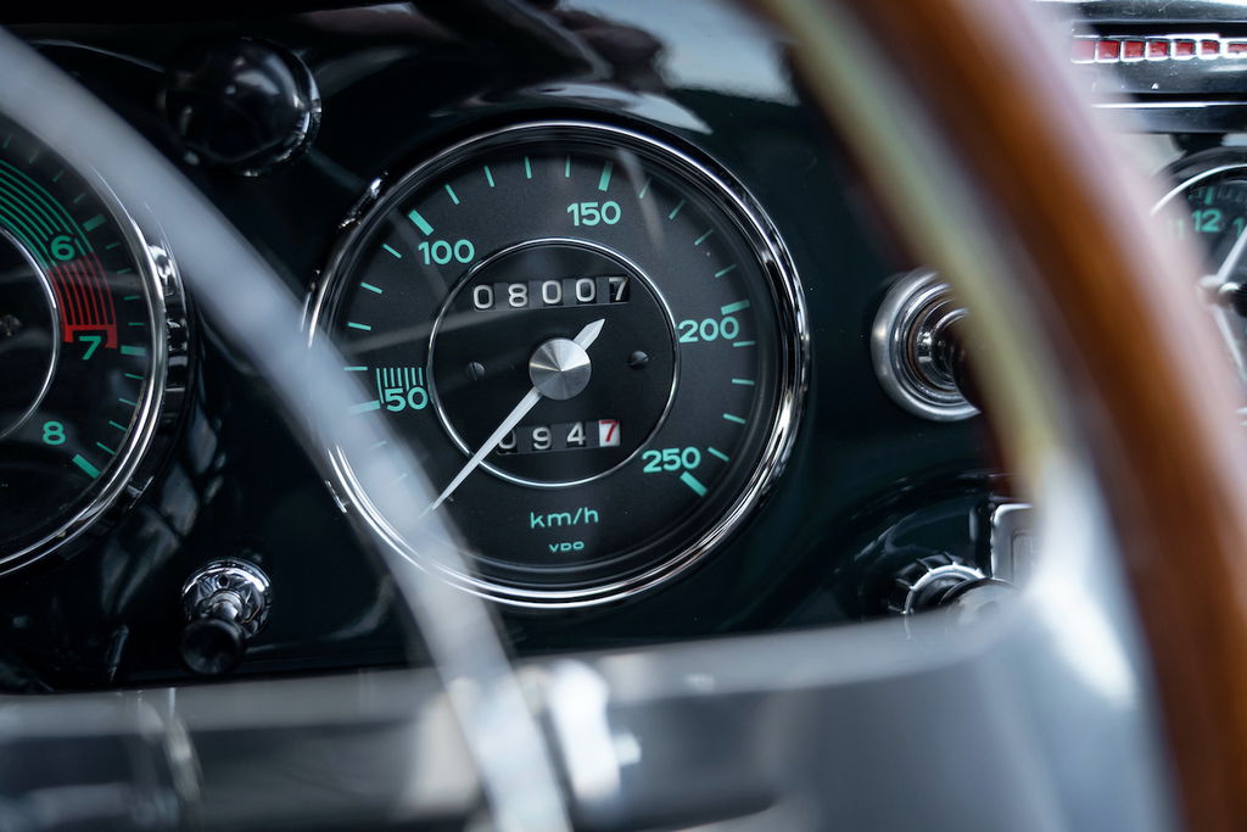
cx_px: 624
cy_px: 416
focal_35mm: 34
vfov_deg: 38.9
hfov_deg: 55.8
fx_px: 1178
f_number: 4
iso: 1250
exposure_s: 1/80
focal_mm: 34
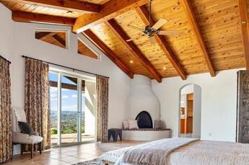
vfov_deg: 48.0
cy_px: 119
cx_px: 105
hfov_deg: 69.0
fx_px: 180
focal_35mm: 26
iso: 100
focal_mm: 14
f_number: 7.1
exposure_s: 1/8
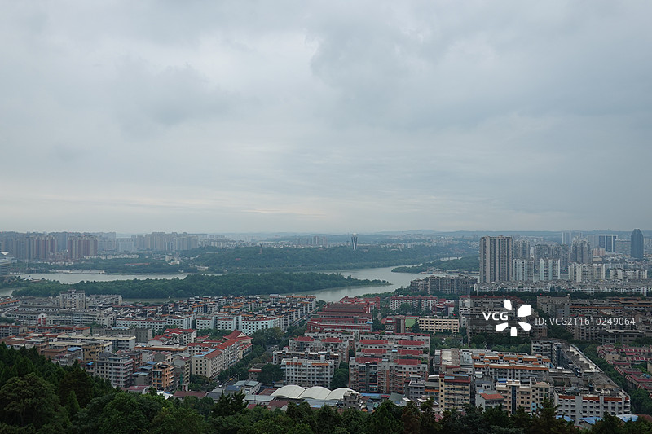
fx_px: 616
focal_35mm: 34
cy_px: 217
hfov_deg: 55.8
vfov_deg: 38.9
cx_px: 326
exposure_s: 1/200
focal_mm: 12.76
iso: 125
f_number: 4
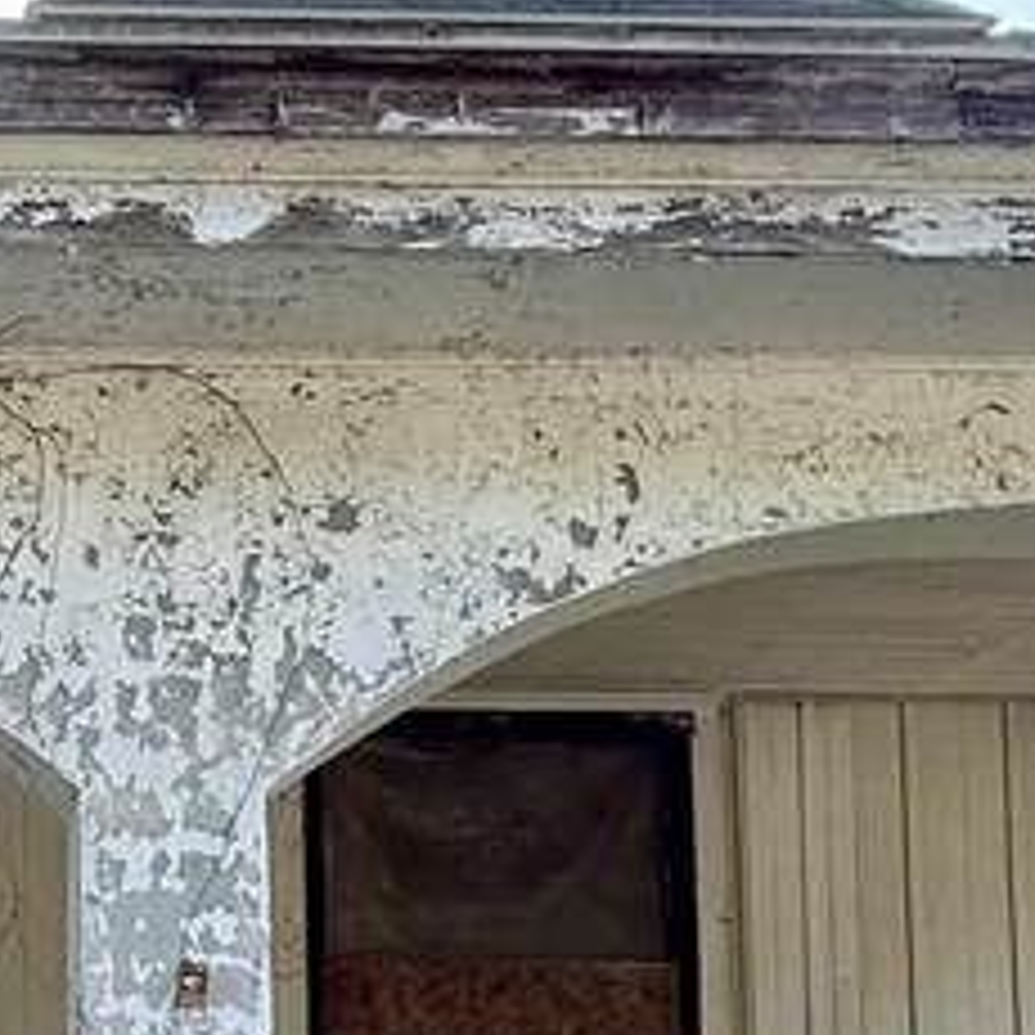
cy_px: 1026
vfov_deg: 23.9
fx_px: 2334
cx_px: 22
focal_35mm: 69
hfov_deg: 24.0
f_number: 2.2
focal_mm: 2.22
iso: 64
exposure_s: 1/506
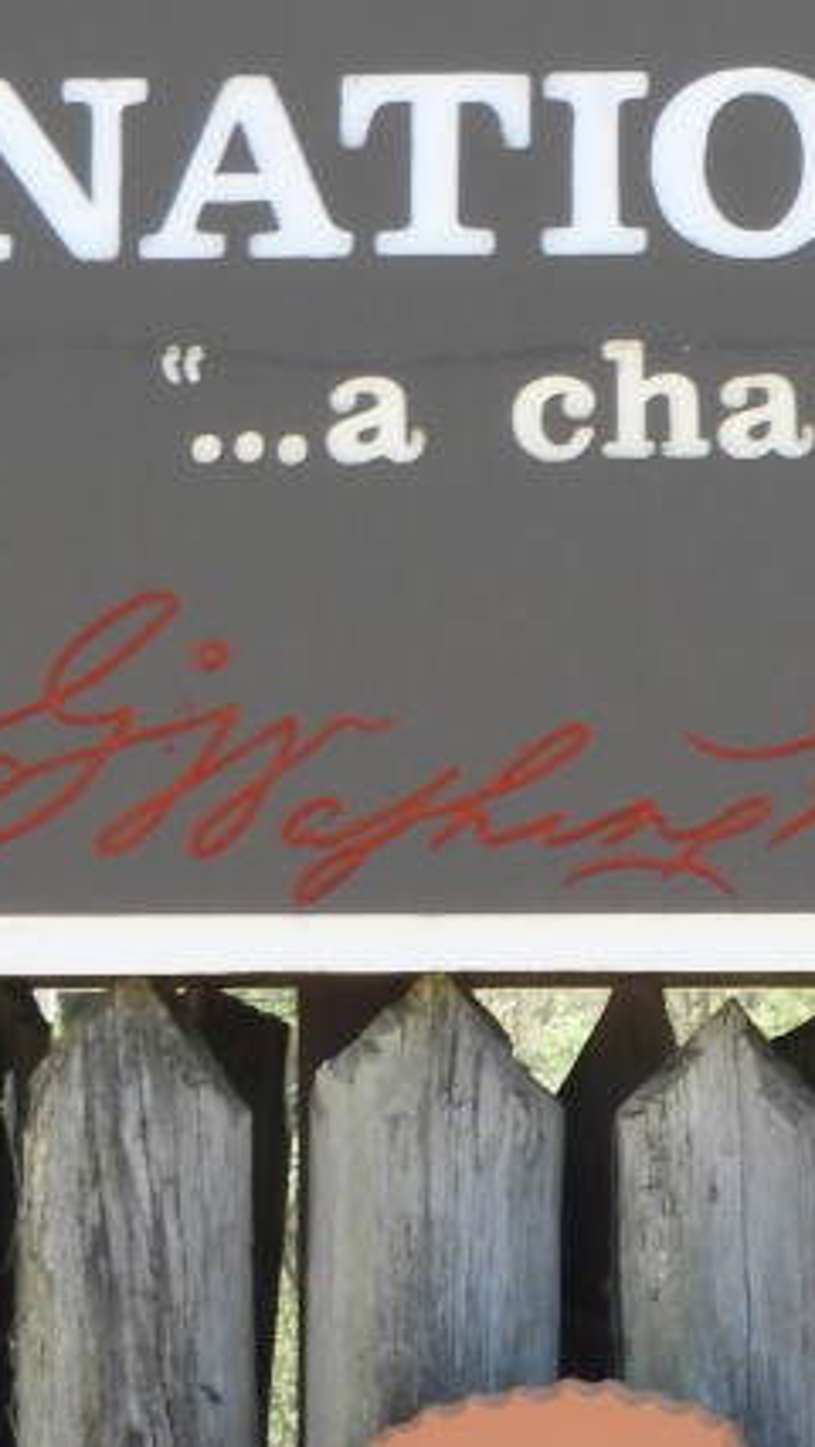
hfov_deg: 1.6
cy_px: 1097
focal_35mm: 736
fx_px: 28243
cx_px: 1803
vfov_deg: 2.9
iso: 100
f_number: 5.3
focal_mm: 35.8
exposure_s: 1/100
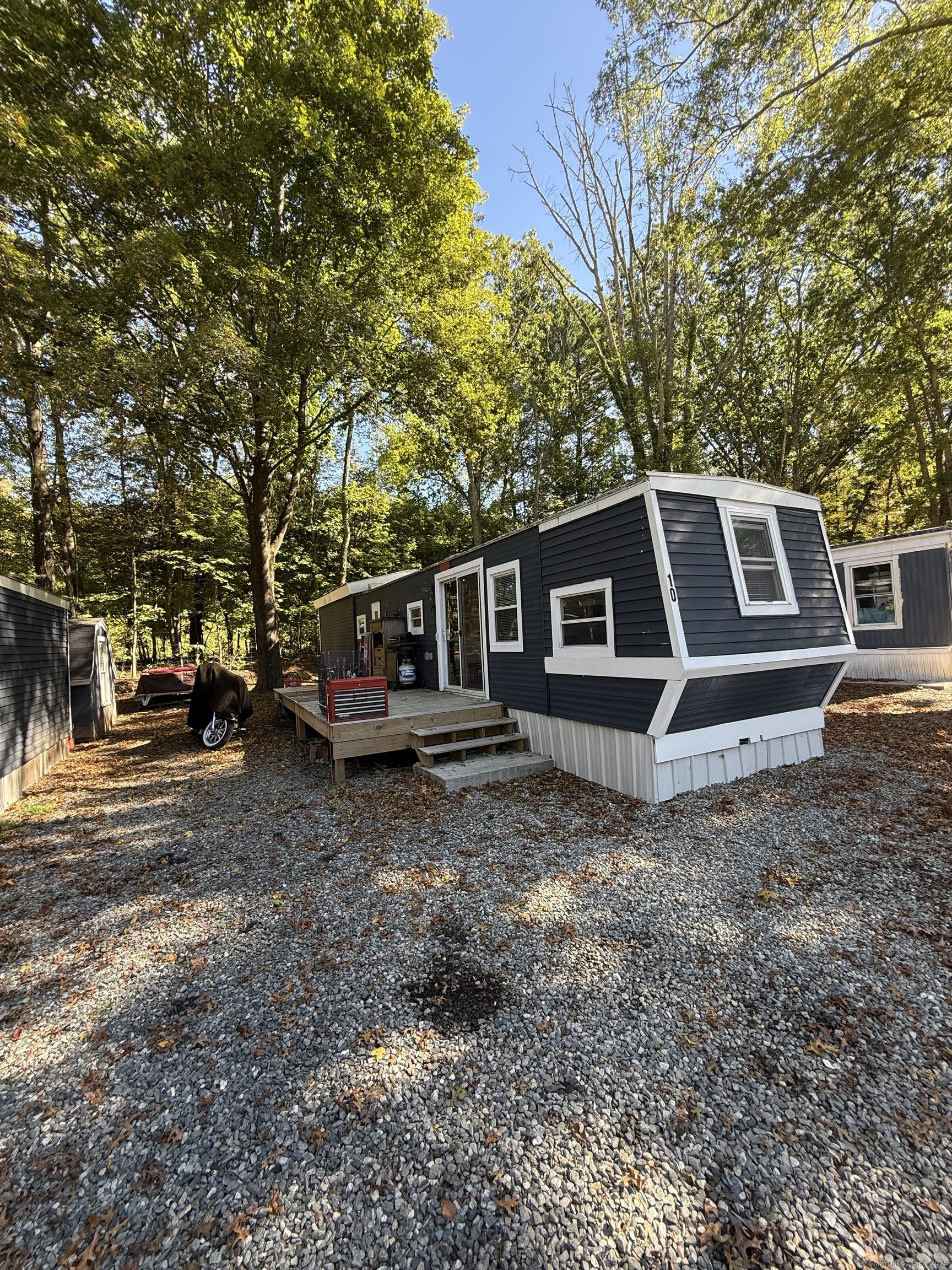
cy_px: 635
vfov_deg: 102.1
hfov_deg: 85.7
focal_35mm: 14
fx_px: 513
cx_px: 476
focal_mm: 2.22
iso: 64
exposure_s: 1/167
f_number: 2.2
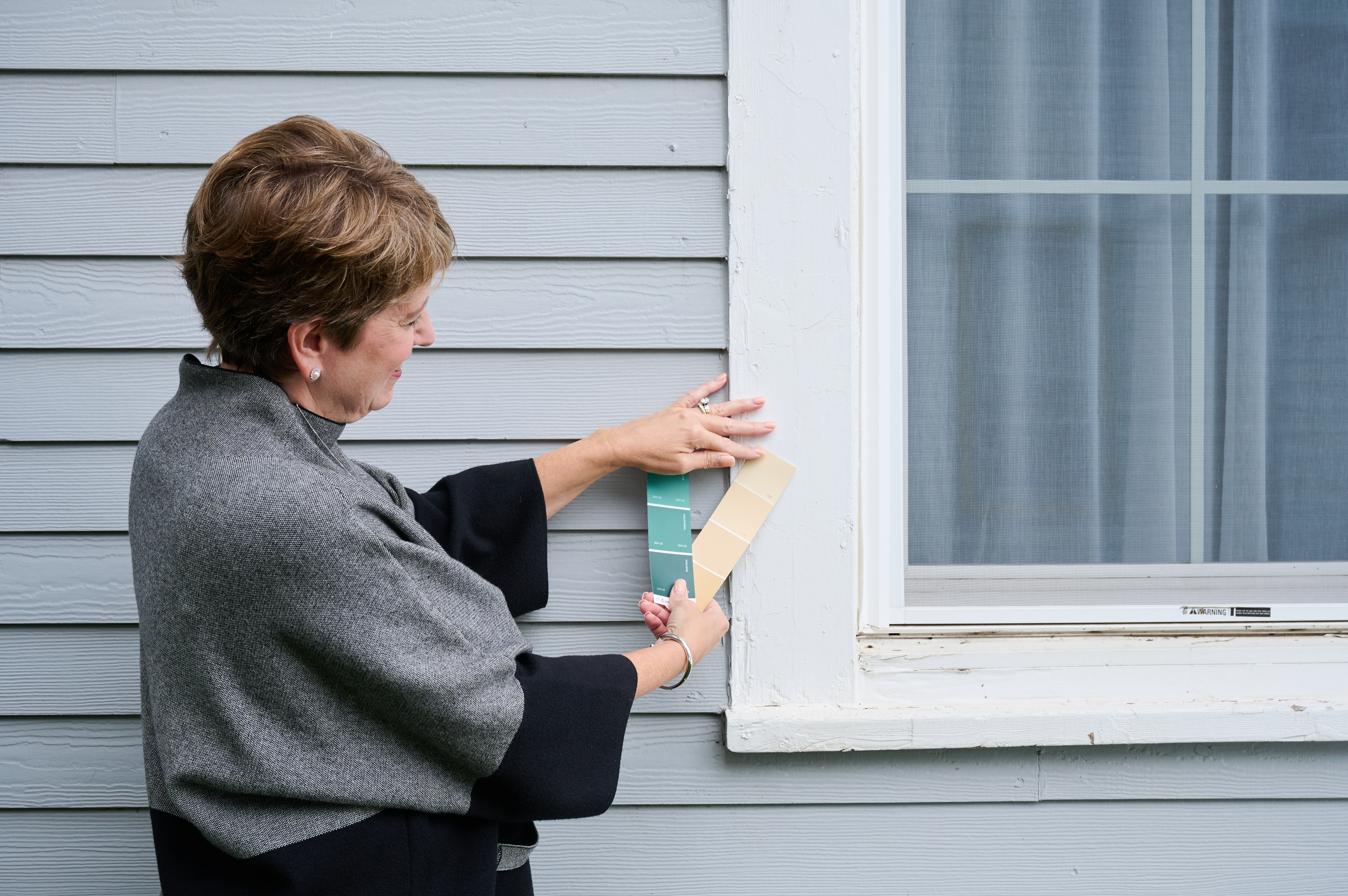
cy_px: 448
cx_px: 674
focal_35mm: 49
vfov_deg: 27.5
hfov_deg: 40.4
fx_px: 1834
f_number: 8
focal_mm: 49
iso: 220
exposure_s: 1/160
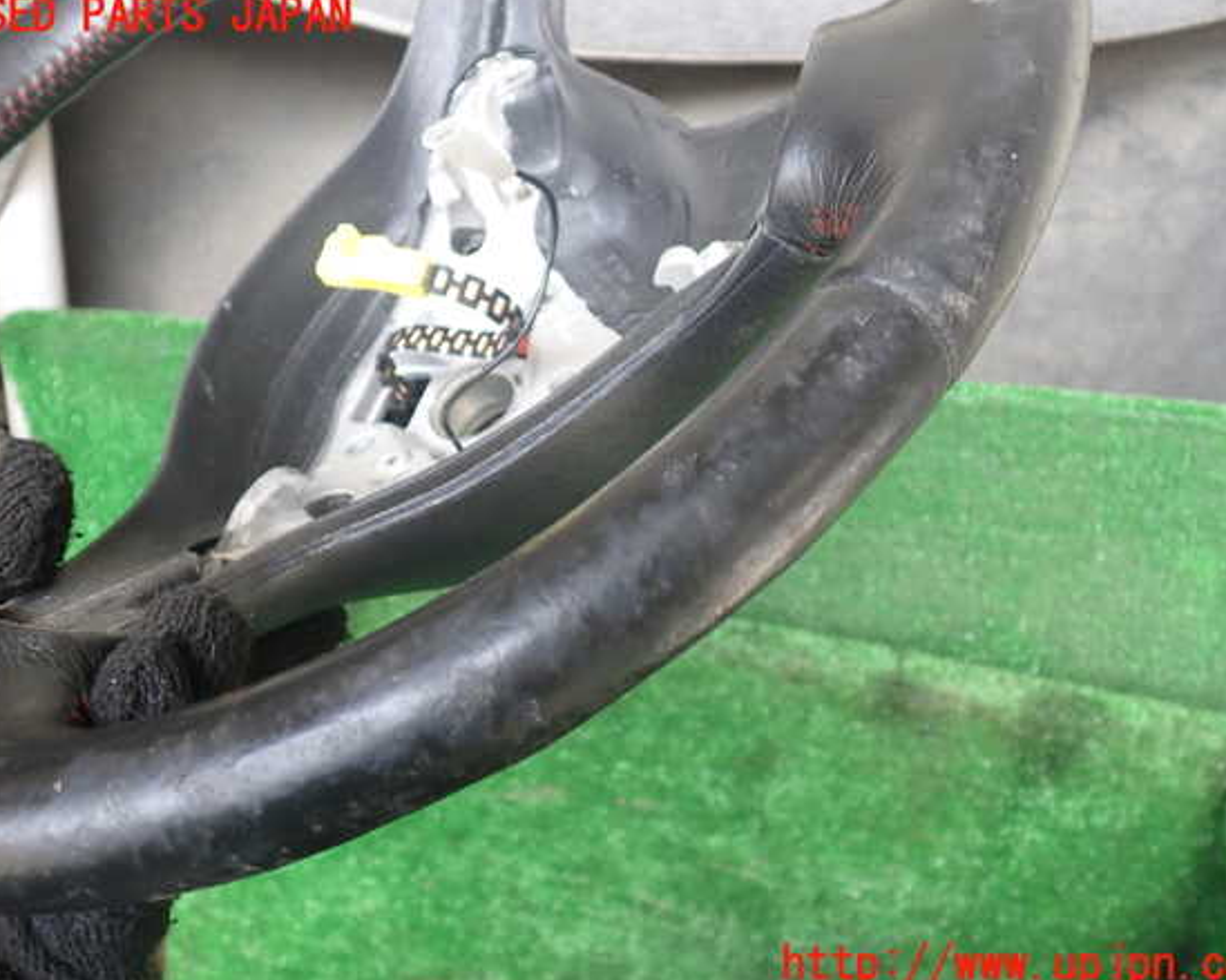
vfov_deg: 45.8
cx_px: 616
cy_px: 491
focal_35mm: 32
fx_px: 1161
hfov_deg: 55.7
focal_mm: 5.4
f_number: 2.3
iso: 100
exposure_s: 1/60
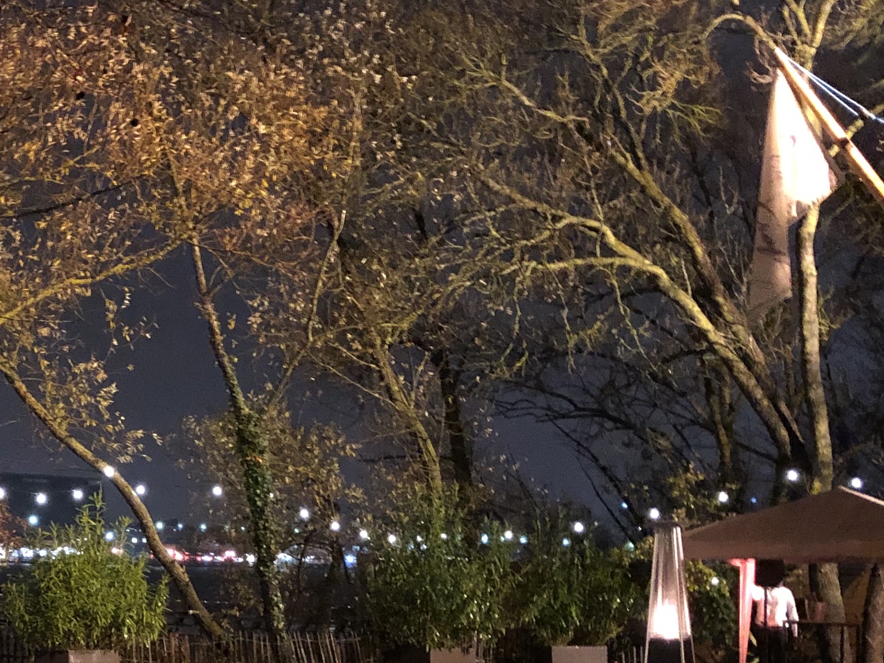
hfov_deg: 26.0
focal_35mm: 70
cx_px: -49
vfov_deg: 20.8
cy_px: 512
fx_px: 1788
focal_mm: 3.99
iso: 160
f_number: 1.8
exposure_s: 1/4
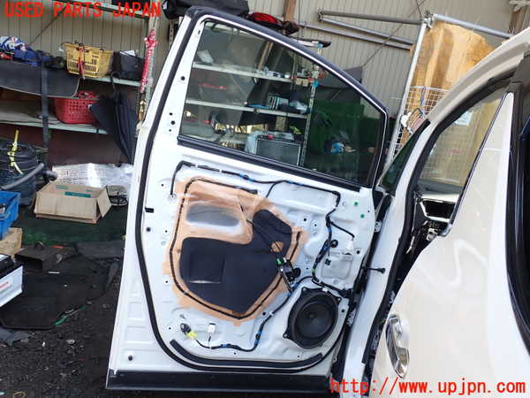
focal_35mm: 30
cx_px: 265
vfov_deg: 46.8
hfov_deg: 60.0
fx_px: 459
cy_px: 199
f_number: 3.2
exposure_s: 1/125
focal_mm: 5.4
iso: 100
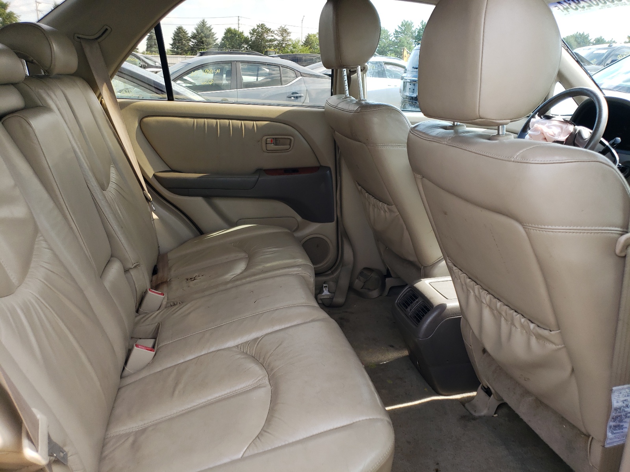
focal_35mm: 26
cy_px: 236
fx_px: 473
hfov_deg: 67.3
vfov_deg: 53.1
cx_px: 315
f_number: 1.5
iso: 50
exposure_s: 1/385
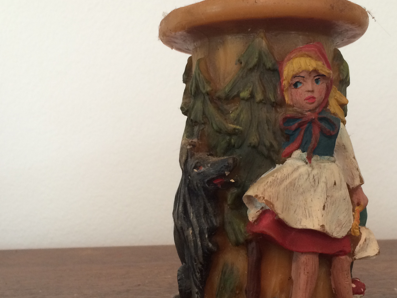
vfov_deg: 31.5
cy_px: 166
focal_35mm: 46
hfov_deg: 41.1
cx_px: 232
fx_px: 527
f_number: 2.2
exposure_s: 1/30
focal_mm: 4.15
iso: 100
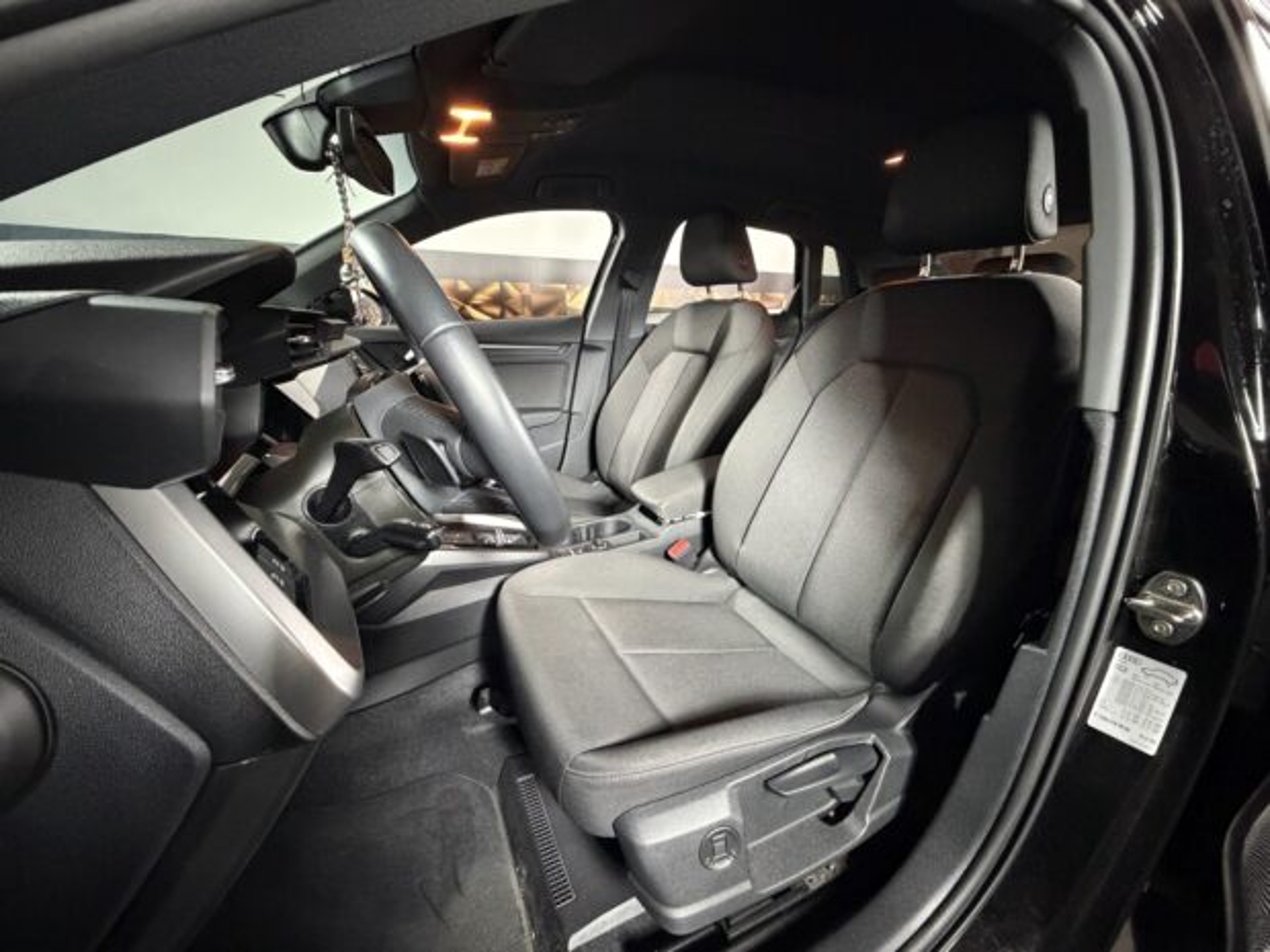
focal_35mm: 14
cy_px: 476
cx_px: 635
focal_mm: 2.22
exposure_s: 1/34
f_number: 2.2
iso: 1000
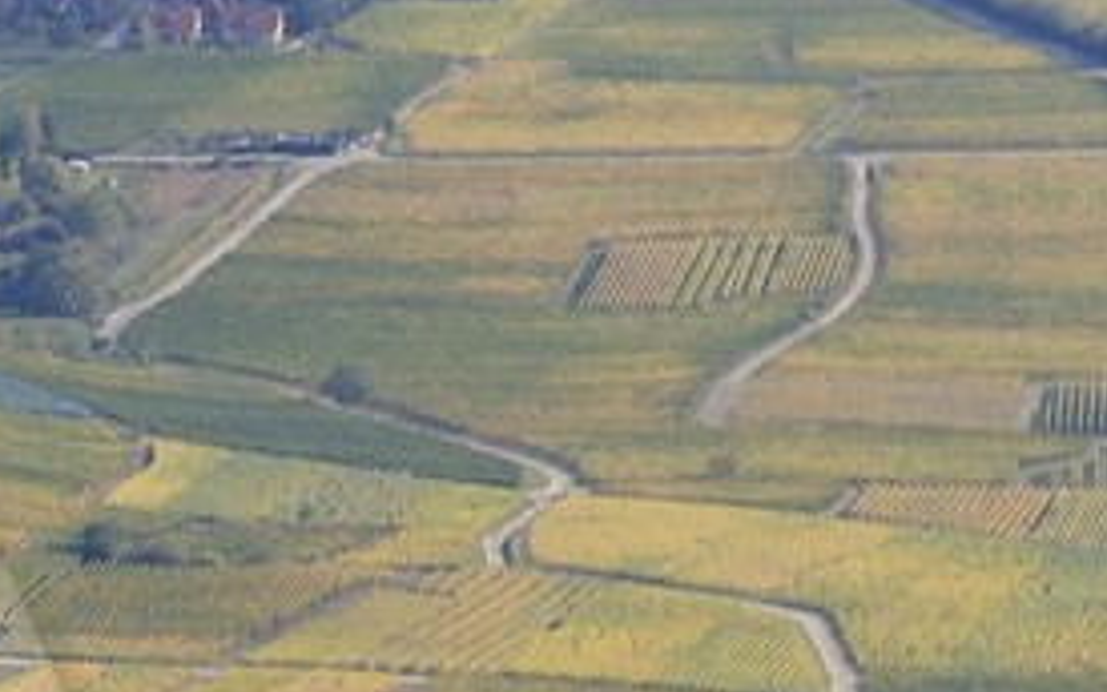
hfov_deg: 5.5
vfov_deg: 3.6
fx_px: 11074
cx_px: -1493
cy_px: 1300
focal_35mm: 367
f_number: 5.6
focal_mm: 62
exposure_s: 1/640
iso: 200
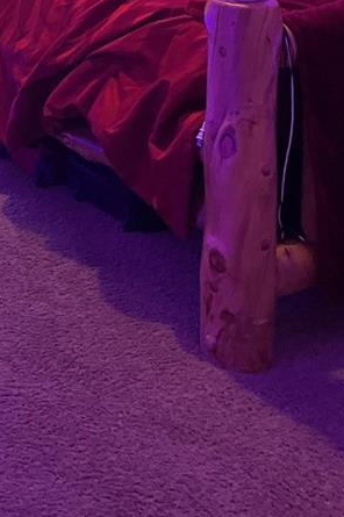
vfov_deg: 25.0
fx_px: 1048
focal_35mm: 73
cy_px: -103
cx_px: -88
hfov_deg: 17.6
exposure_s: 1/40
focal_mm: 4.2
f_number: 1.6
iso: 400
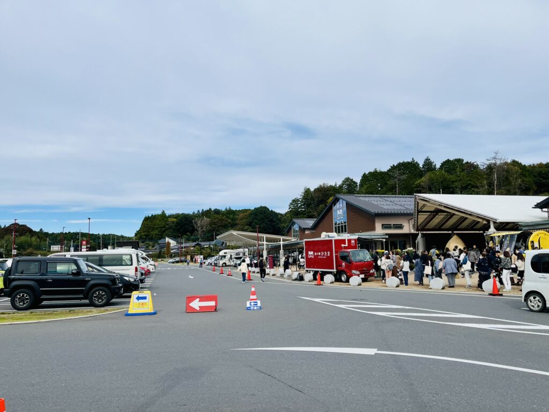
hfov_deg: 67.3
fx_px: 412
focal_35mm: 26
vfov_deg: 53.1
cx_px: 274
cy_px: 206
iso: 50
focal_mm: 5.1
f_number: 1.6
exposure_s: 1/4854
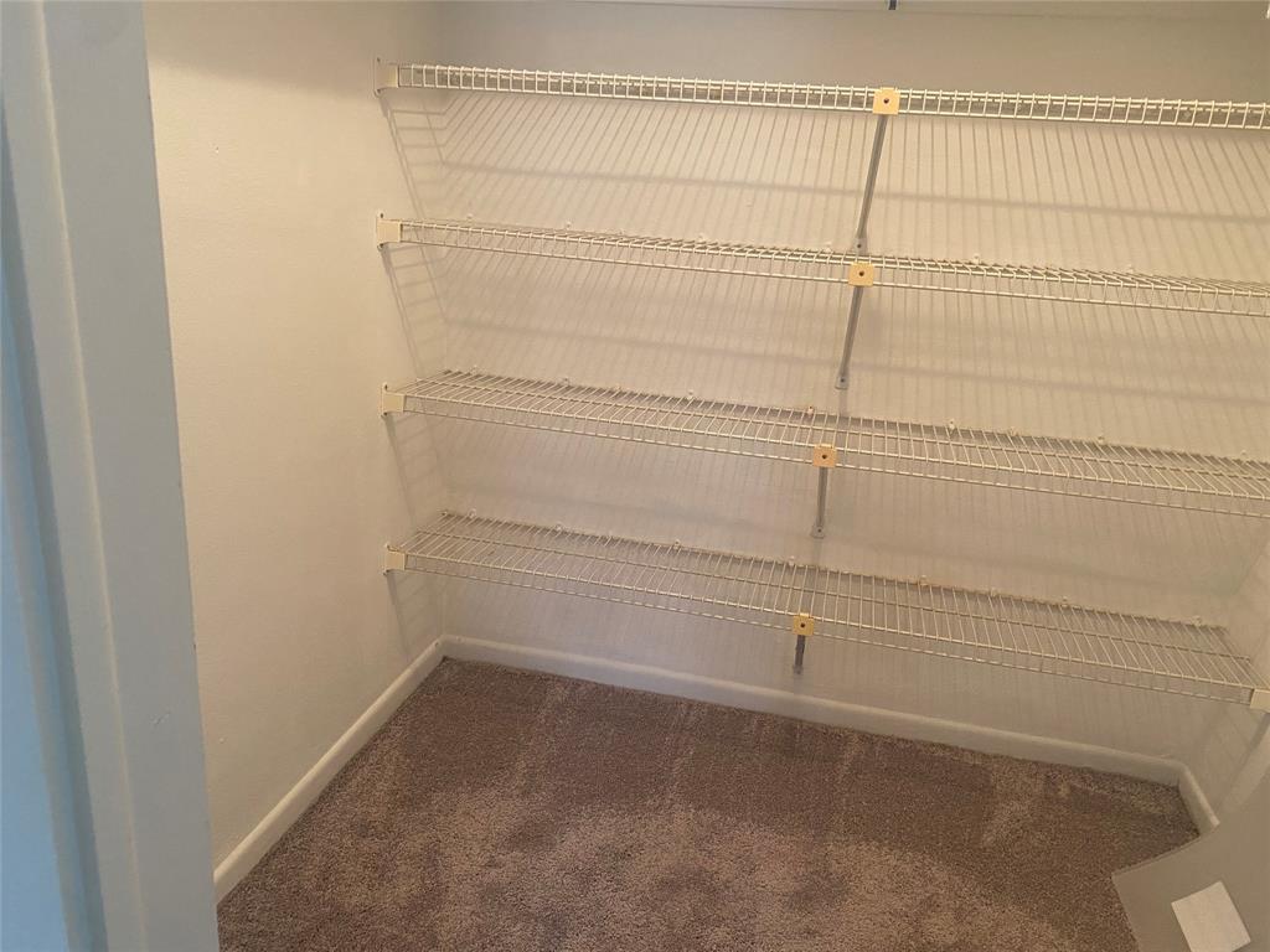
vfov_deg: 53.1
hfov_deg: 67.3
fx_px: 954
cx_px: 635
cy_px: 476
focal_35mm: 26
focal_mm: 4.25
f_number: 1.8
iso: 250
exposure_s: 1/60
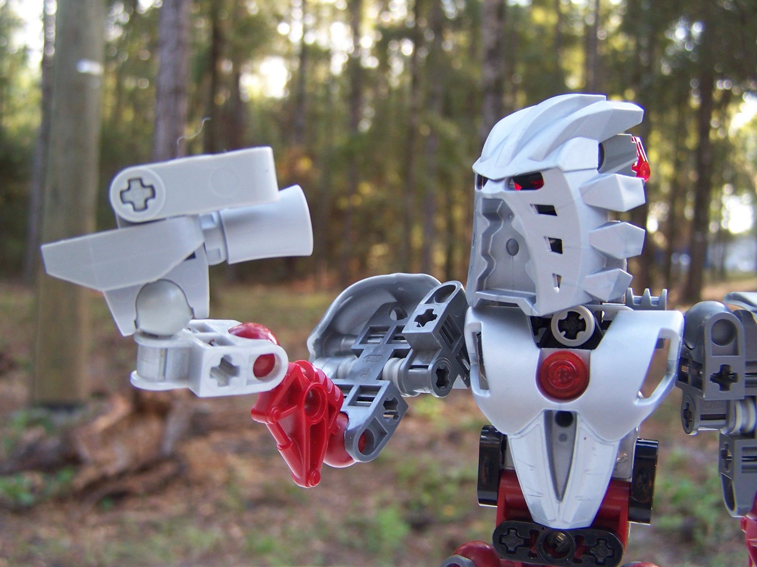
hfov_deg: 49.0
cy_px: 284
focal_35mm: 38
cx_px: 378
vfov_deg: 37.7
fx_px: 831
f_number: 2.8
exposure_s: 1/30
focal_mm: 6.3
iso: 80
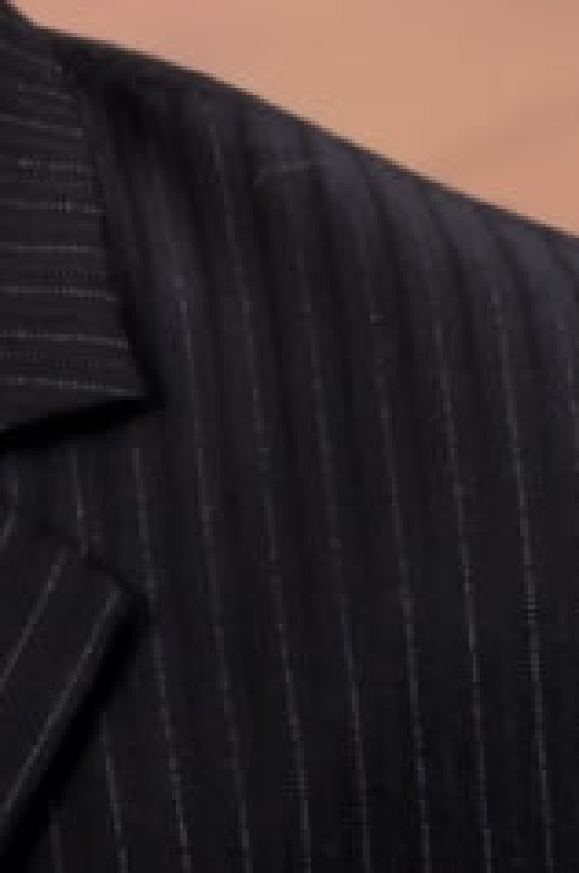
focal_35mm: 374
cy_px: -227
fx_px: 9048
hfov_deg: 3.6
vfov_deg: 5.5
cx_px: -641
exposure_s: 1/125
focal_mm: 58
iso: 250
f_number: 9
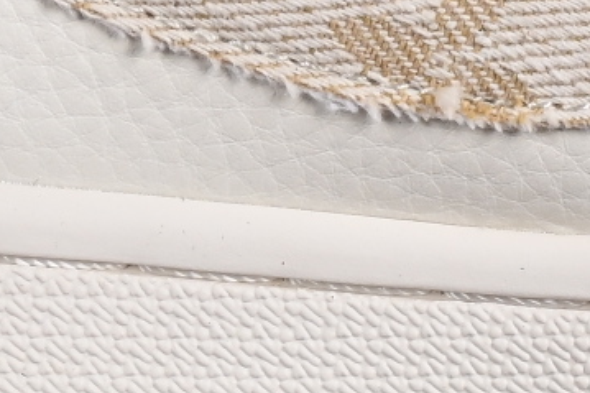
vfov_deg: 2.4
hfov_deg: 3.5
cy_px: -408
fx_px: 9534
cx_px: 597
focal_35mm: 582
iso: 160
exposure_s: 1/80
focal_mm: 50
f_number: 8
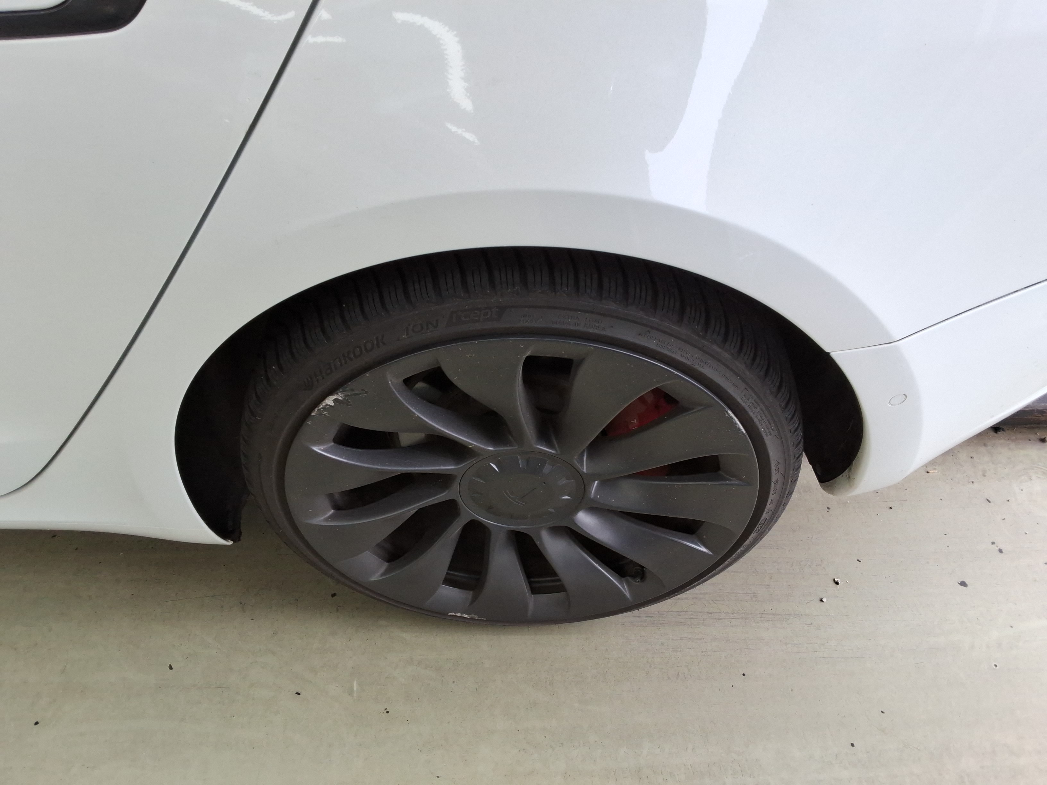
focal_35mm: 28
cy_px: 392
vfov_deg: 49.7
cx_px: 524
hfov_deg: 63.4
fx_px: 847
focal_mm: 2.91
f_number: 1.9
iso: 45
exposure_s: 1/120
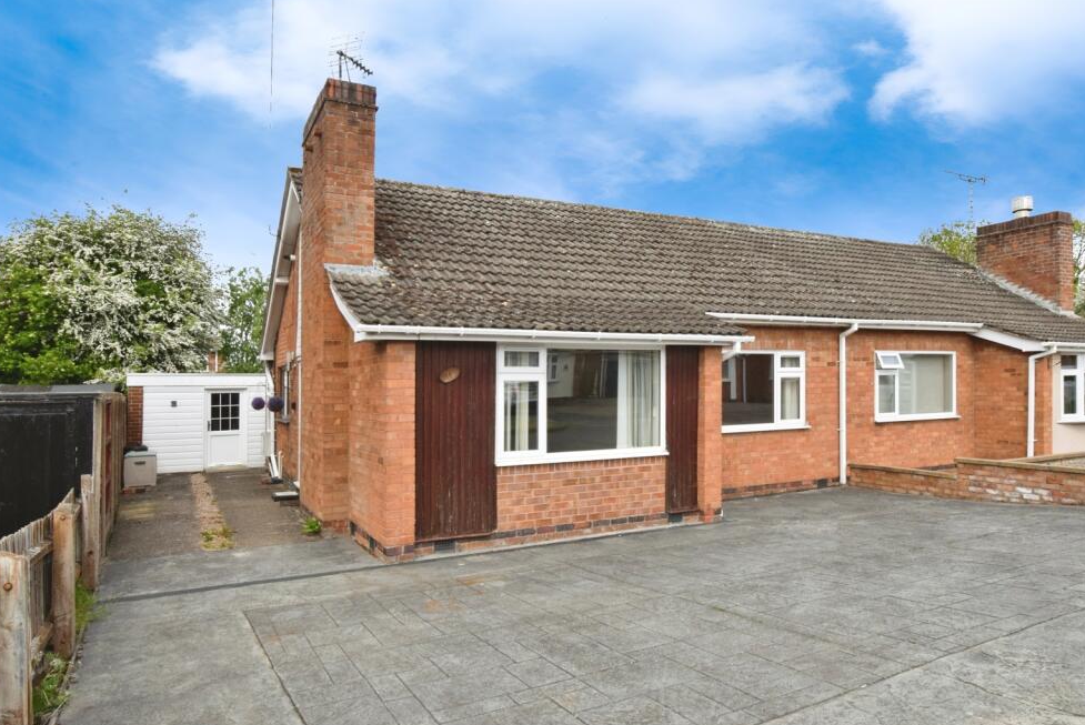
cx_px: 555
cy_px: 375
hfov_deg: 78.5
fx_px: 664
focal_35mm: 22
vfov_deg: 57.3
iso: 1000
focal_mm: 14
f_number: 14
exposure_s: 1/500
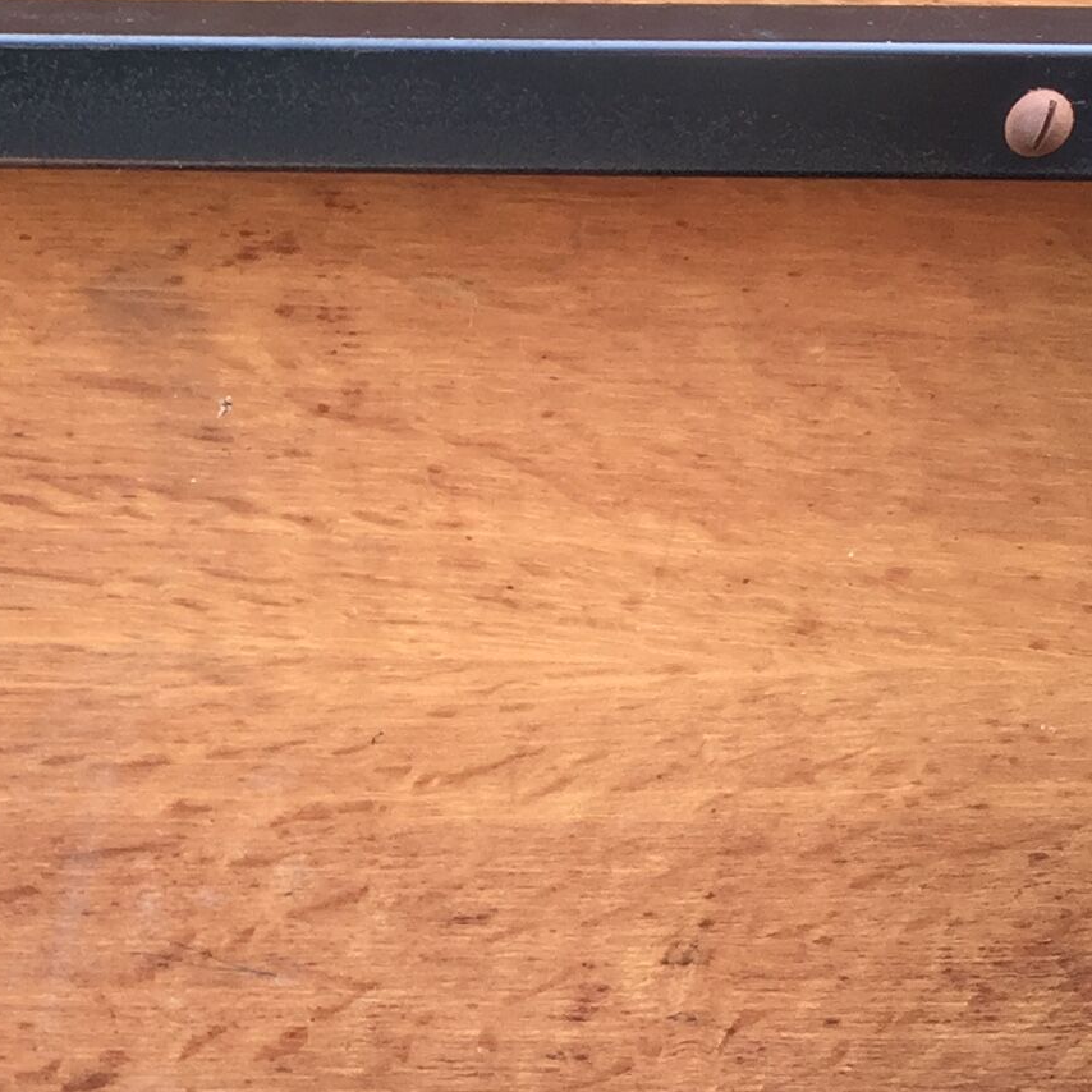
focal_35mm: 98
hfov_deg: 17.2
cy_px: 1196
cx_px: -84
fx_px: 3498
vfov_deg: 17.2
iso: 32
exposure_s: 1/139
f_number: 2.2
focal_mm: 4.15
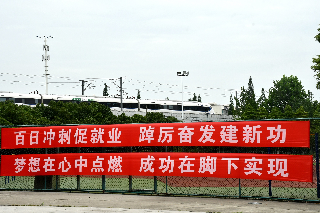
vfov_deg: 13.8
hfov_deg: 20.6
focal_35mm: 99
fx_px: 880
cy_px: 106
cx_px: 160
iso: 640
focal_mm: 66
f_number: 14
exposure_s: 1/800
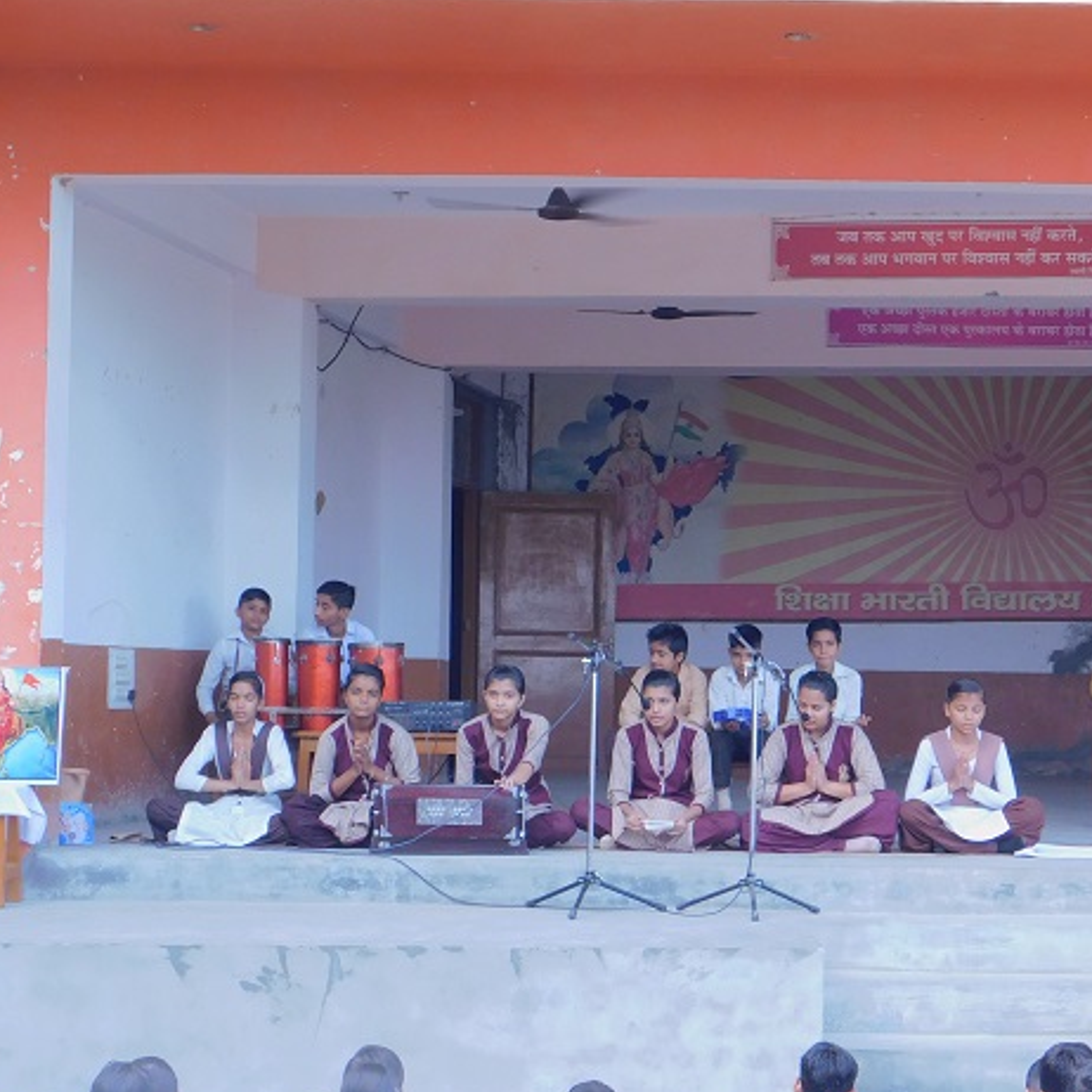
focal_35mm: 78
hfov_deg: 22.1
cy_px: 546
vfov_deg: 22.2
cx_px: 681
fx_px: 2784
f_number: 3.8
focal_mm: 9
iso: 125
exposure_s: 1/80
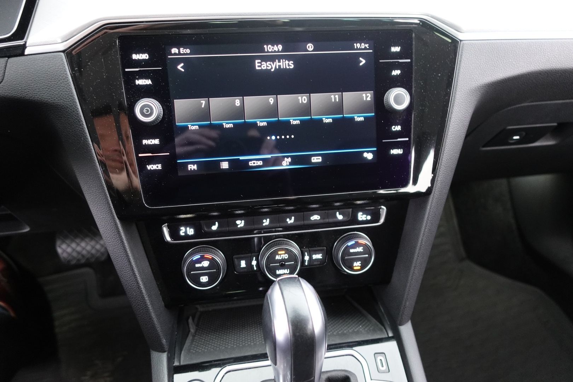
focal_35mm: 24
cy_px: 191
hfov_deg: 73.7
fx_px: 382
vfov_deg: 53.1
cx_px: 286
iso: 1000
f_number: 1.8
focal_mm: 9.4
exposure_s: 1/8
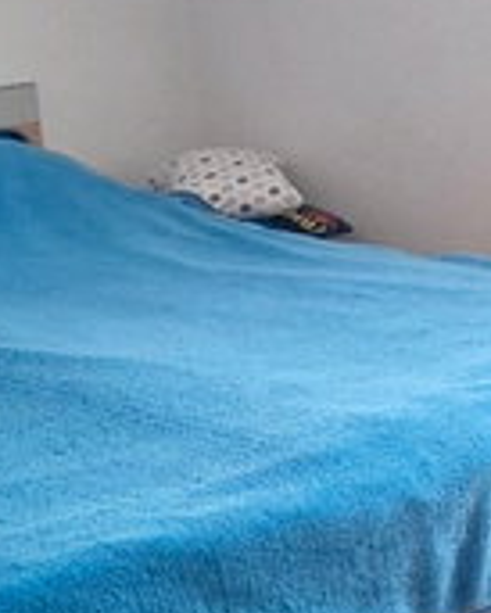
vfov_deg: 18.3
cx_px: 685
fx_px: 1906
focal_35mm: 105
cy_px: 290
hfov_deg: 14.0
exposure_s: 1/33
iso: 320
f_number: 1.8
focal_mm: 5.54
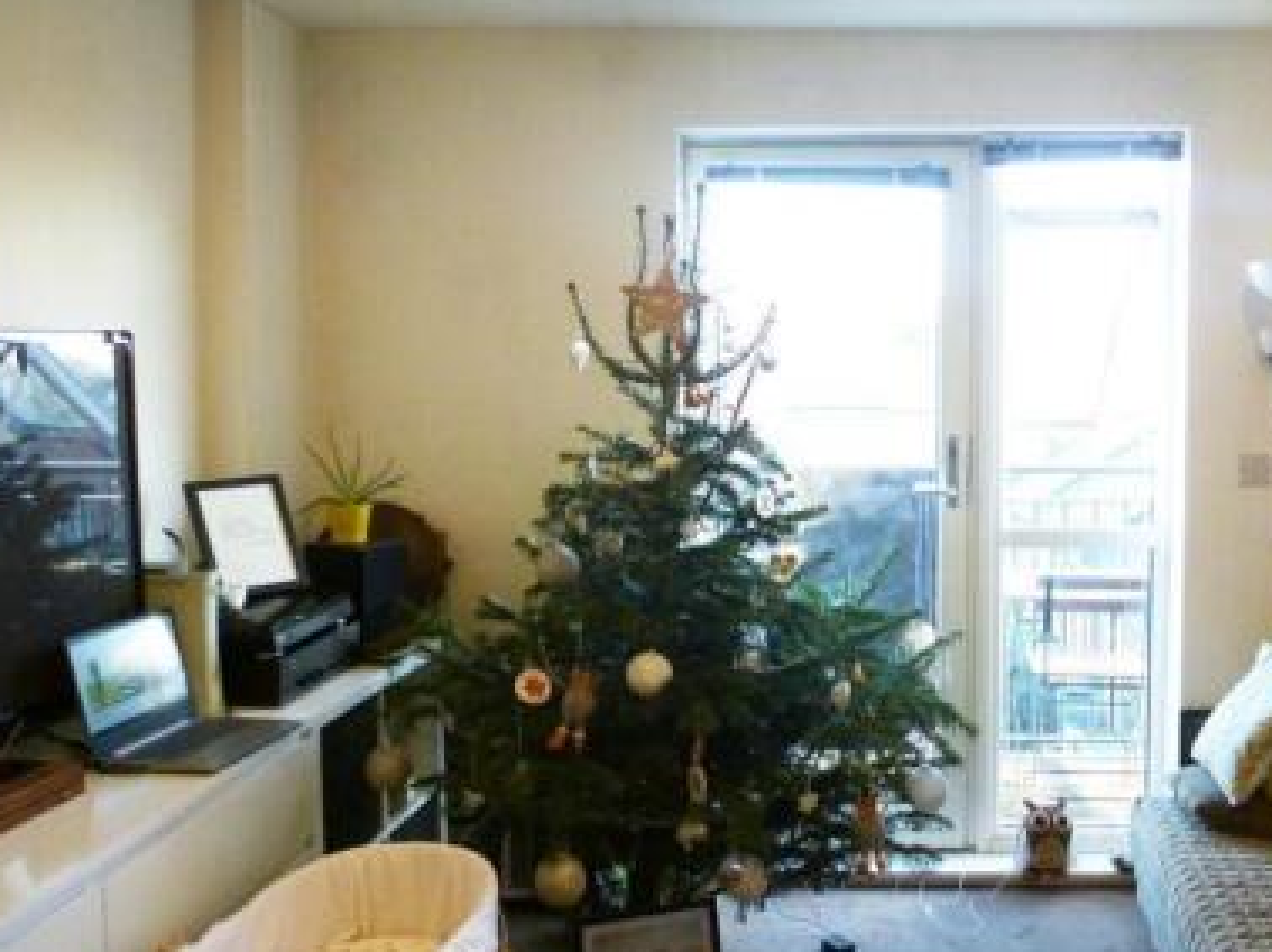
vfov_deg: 38.6
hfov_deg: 49.3
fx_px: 1359
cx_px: 846
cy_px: 439
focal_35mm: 37
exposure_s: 1/60
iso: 250
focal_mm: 4.3
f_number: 3.3
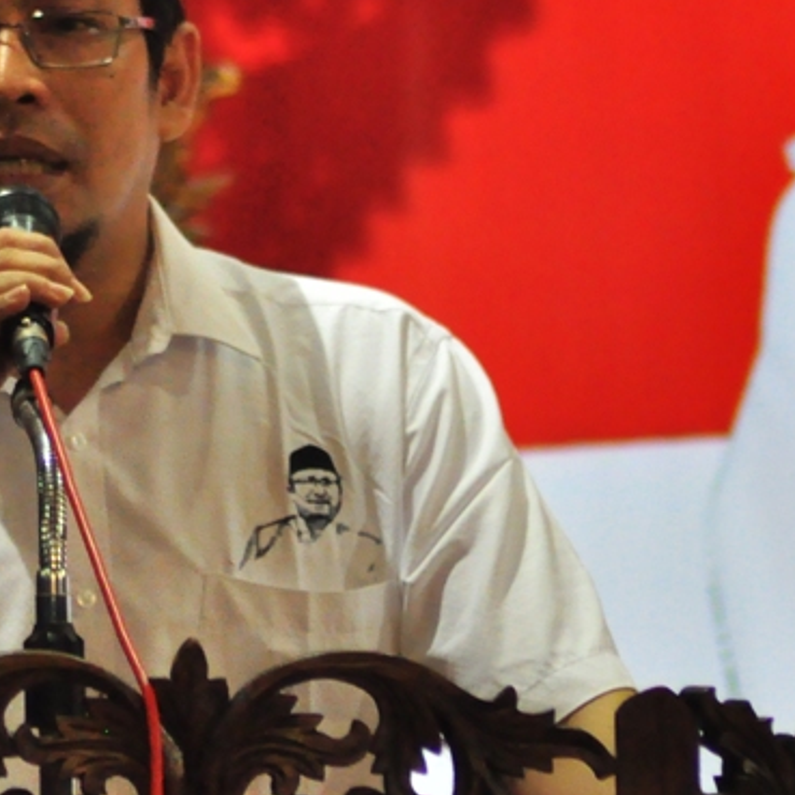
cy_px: 295
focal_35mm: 678
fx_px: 17617
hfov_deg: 2.6
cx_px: 73
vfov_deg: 2.6
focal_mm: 170
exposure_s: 1/100
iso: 2500
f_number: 5
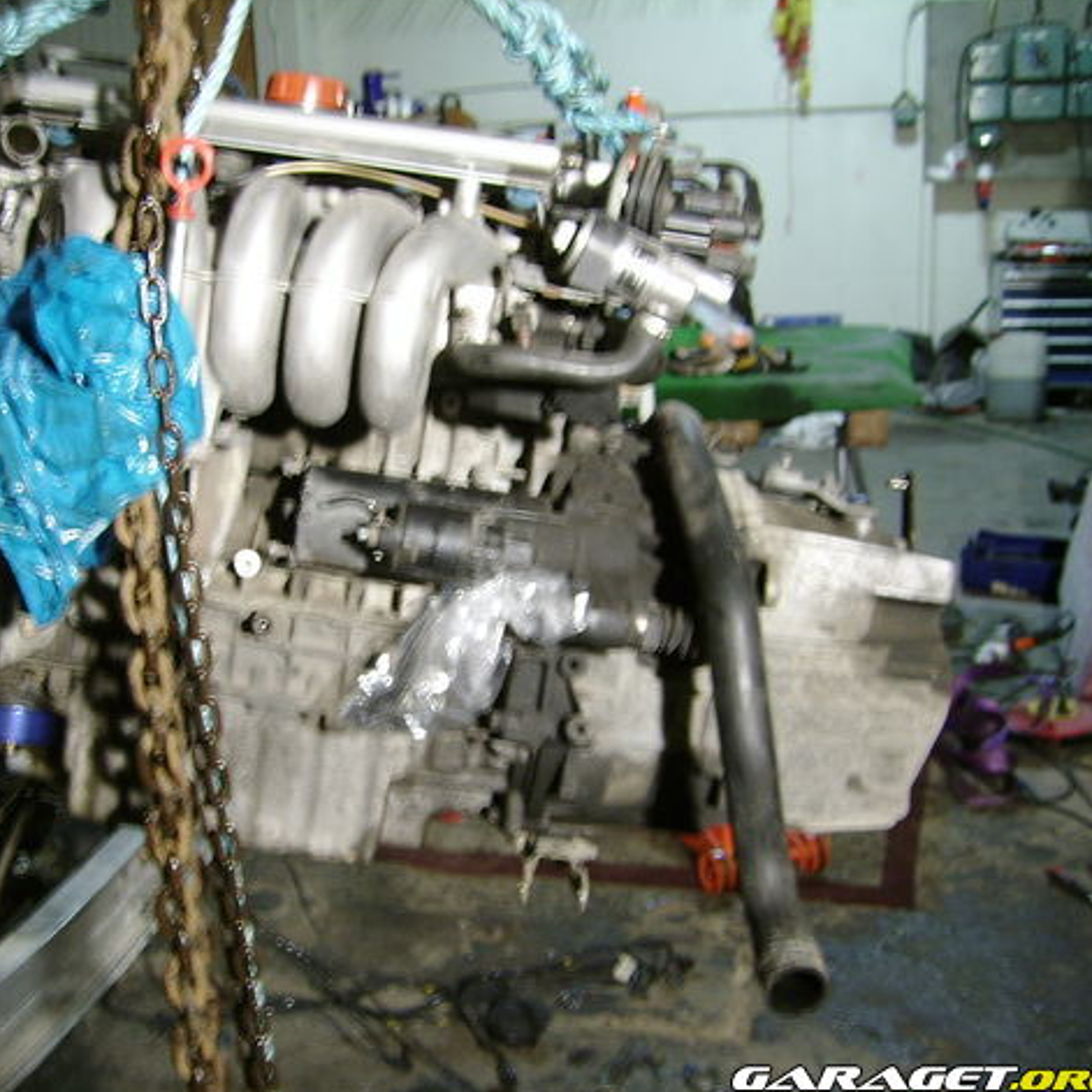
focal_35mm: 42
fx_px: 1499
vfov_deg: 40.0
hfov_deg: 39.7
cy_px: 545
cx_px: 387
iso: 100
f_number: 2.8
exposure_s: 1/5
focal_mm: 5.95
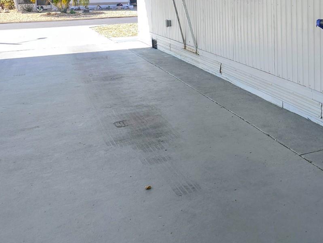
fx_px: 429
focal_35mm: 46
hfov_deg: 38.9
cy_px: 8
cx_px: 278
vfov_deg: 29.7
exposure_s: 1/259
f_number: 1.7
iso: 10
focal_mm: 6.3
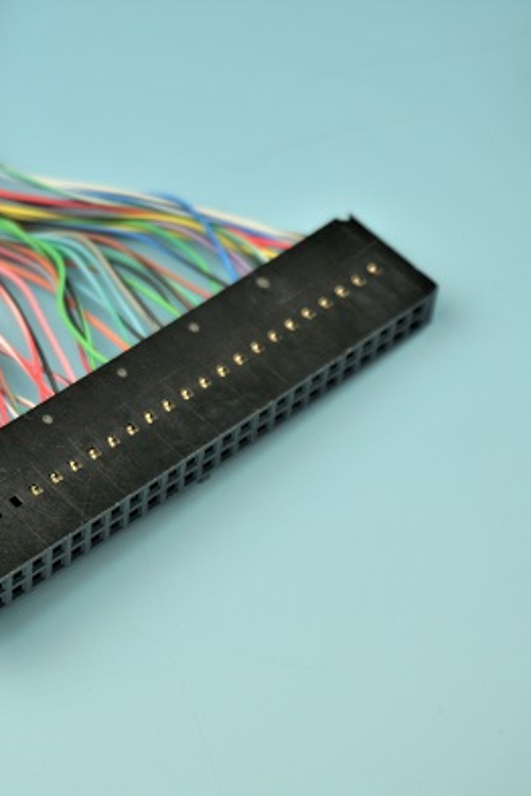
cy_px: 401
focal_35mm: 94
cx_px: 116
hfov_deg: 14.5
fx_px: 2074
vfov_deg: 21.7
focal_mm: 41
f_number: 5.6
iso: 160
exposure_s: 1/160
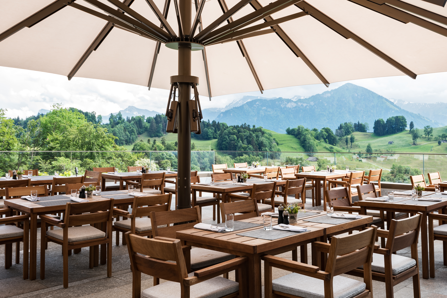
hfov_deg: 58.7
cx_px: 224
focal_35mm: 32
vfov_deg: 41.1
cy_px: 149
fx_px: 397
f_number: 14
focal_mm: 32
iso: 125
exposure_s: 1/20
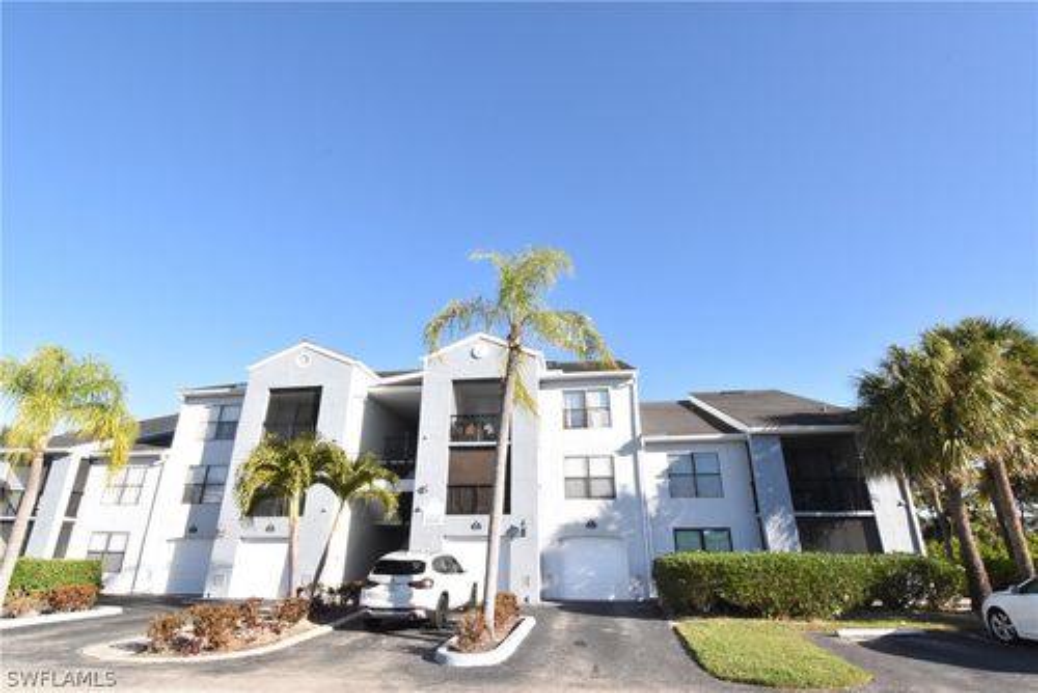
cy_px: 346
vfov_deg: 69.7
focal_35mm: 17
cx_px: 519
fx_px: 498
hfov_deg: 92.4
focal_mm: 11.5
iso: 1600
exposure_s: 1/200
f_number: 25
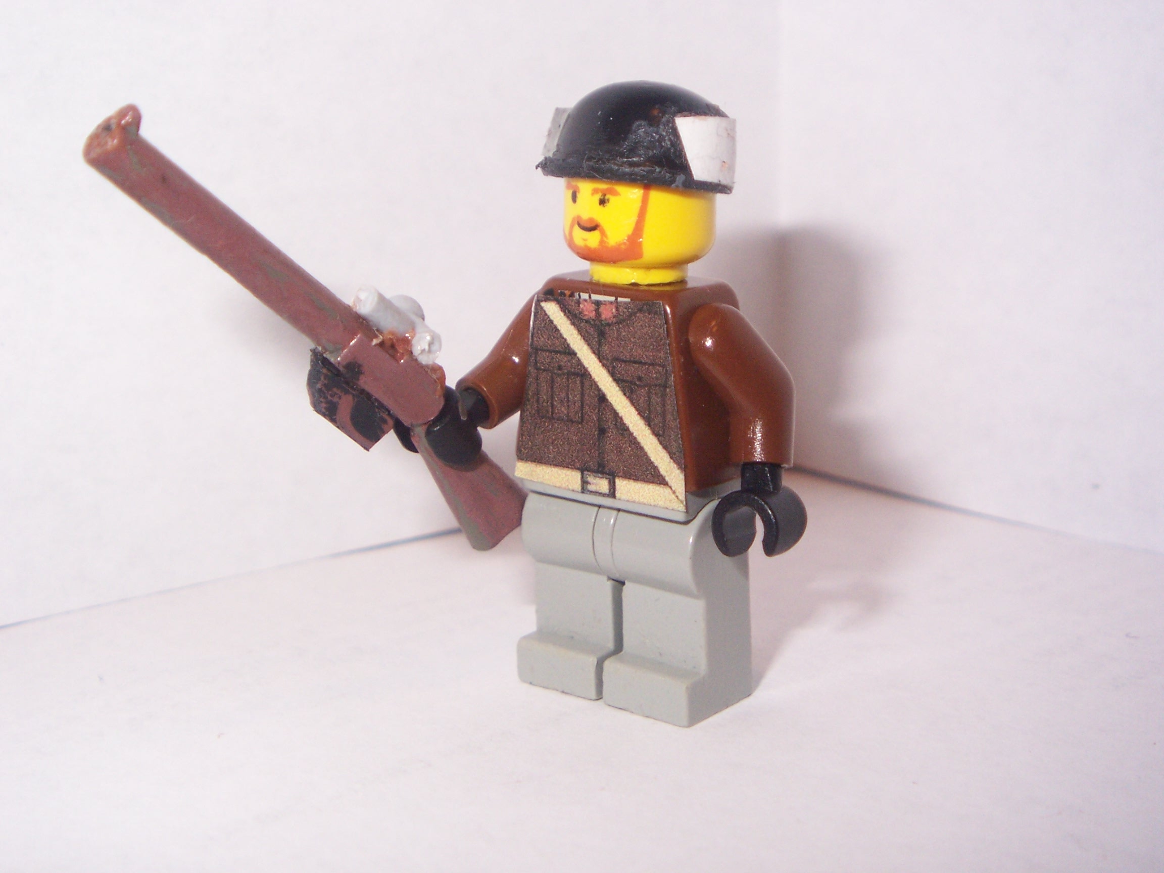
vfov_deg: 24.0
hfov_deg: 31.7
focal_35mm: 61
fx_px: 2051
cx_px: 582
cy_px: 436
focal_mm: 9.9
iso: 125
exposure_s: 1/80
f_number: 4.1
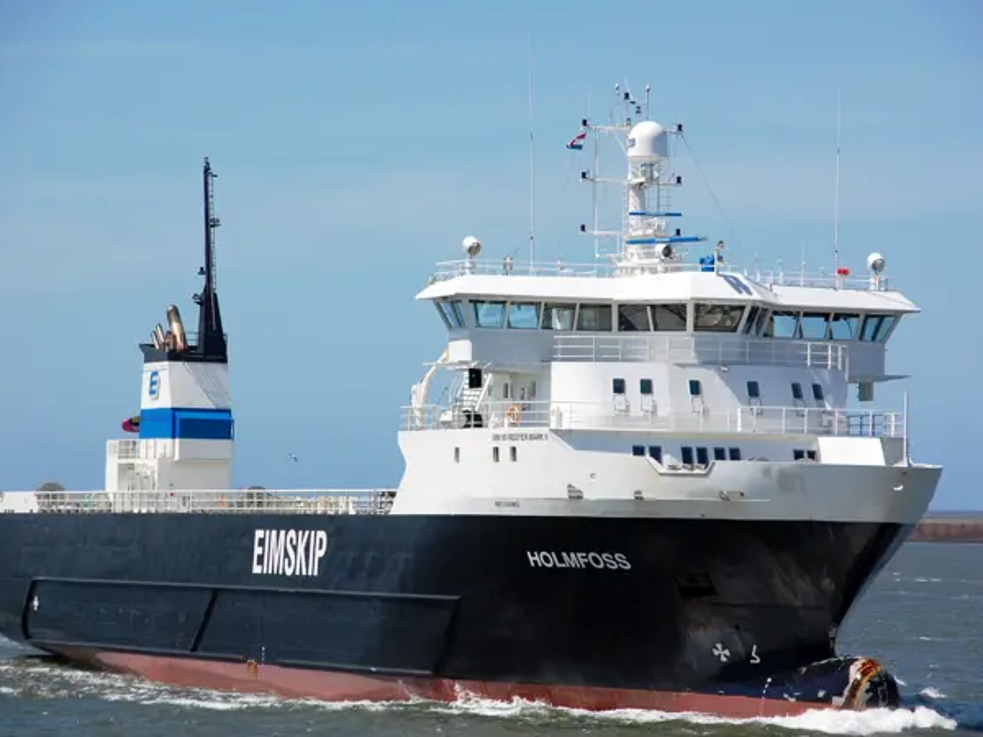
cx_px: 482
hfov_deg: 11.0
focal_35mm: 180
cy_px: 370
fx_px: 5112
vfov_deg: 8.2
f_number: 7.1
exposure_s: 1/800
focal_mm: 110
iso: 200
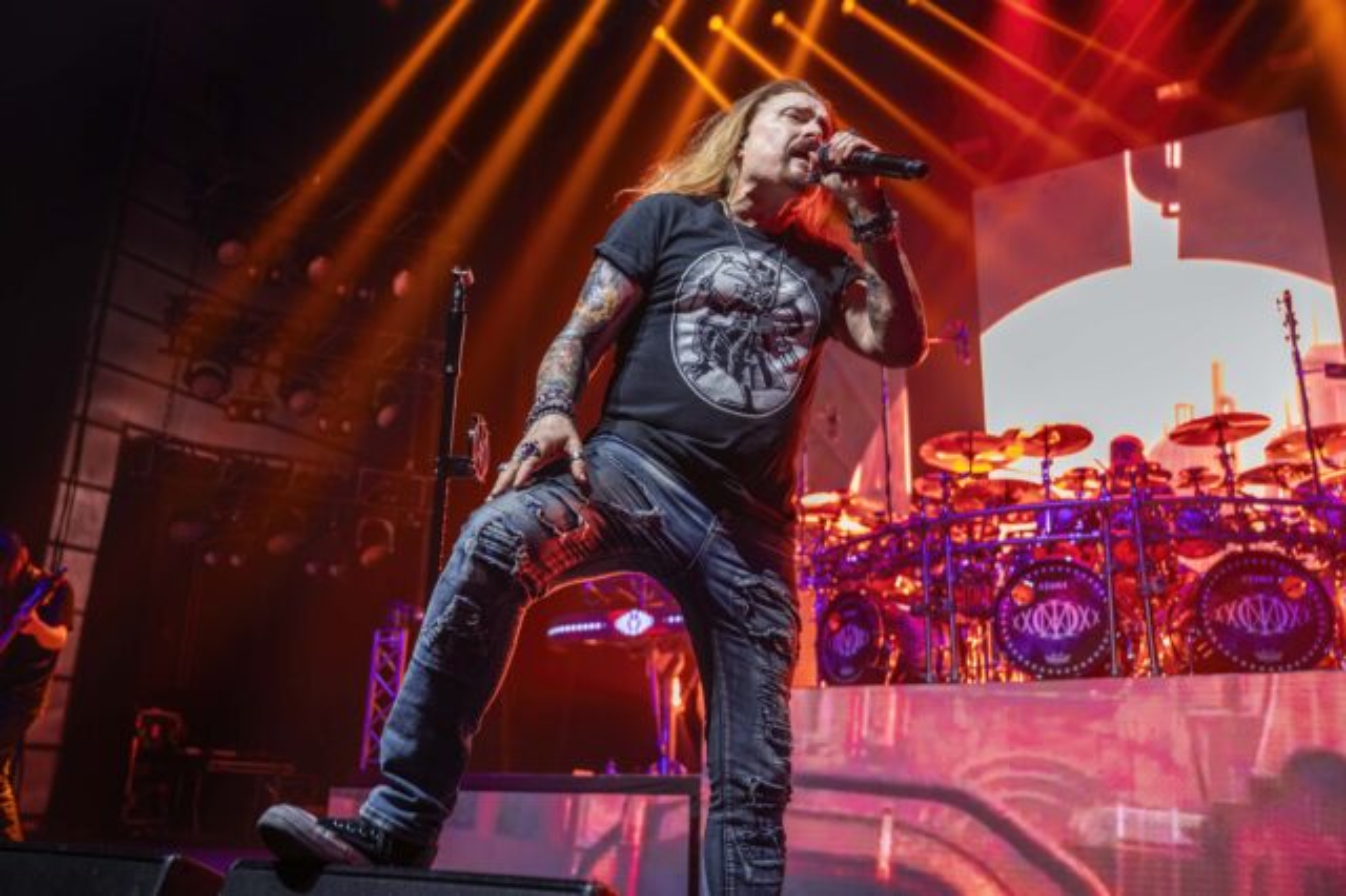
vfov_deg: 43.6
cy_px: 448
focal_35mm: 30
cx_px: 673
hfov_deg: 62.0
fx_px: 1121
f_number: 2.8
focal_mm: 30
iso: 2200
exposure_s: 1/250
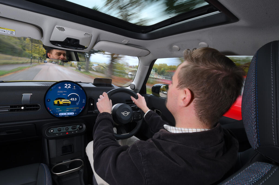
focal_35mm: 16
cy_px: 92
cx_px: 140
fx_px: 128
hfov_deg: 95.1
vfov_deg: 71.8
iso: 100
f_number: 14
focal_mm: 11
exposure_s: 1/5
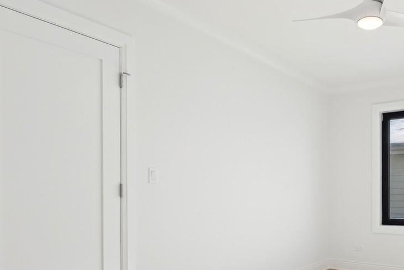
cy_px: 196
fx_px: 348
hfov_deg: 56.2
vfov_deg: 41.3
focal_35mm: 31
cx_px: 320
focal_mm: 14
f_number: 9.5
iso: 200
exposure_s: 1/60
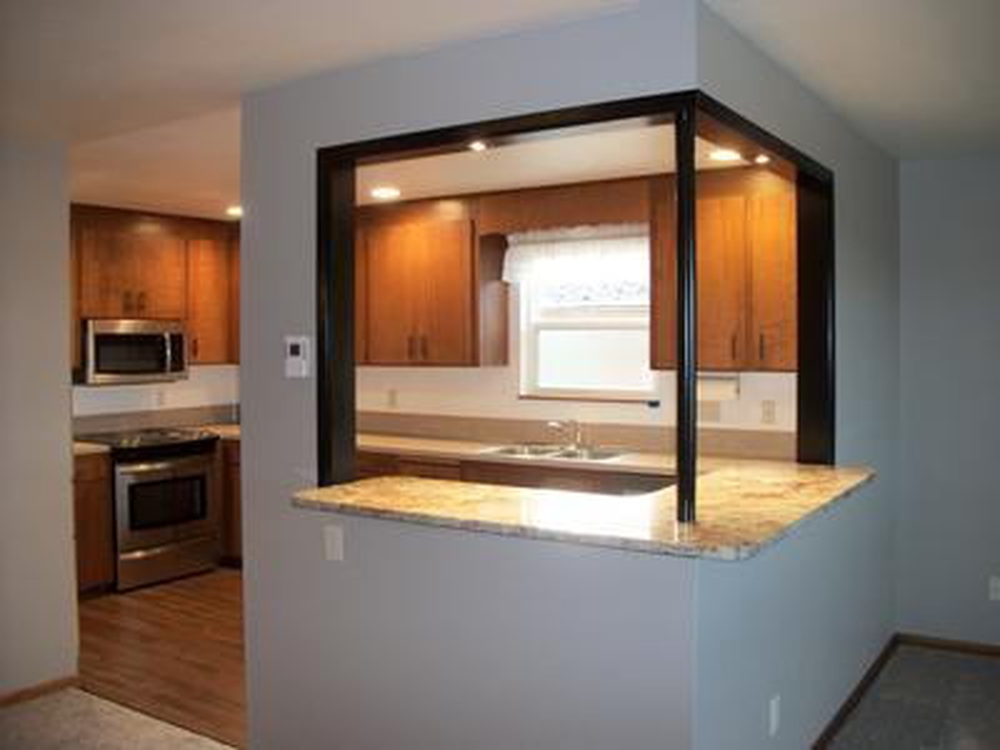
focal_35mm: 32
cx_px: 500
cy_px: 375
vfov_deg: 44.2
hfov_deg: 56.8
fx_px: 924
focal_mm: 5.7
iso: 160
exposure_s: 1/30
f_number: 2.9
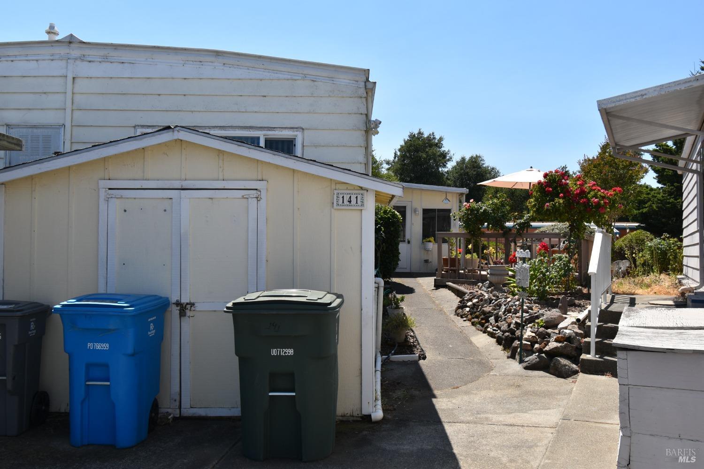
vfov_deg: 43.6
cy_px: 234
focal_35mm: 30
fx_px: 587
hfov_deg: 61.9
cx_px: 352
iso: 200
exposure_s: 1/400
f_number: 10
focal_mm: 20
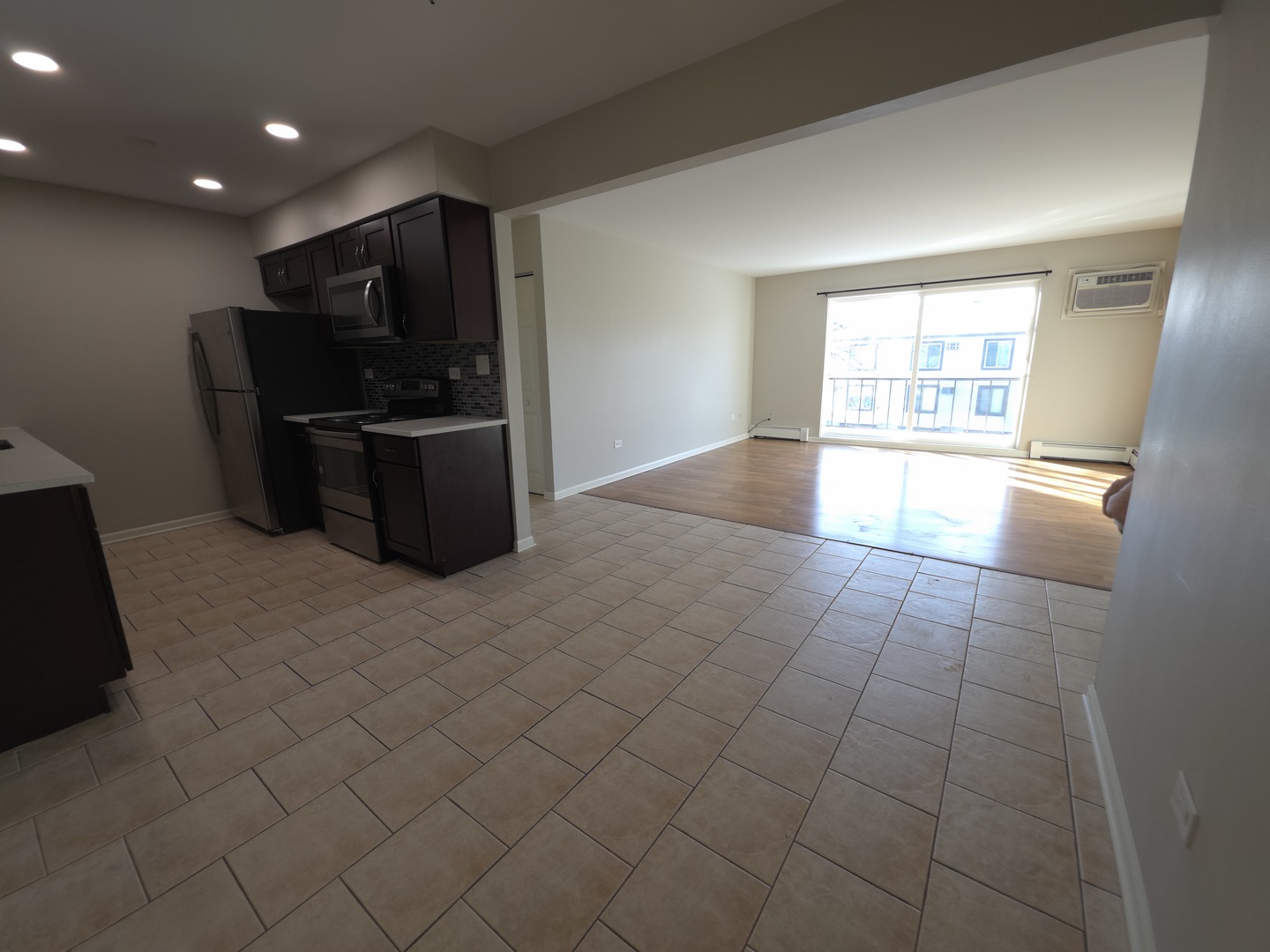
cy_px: 476
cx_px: 635
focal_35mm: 13
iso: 32
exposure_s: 1/30
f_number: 1.9
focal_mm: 2.2
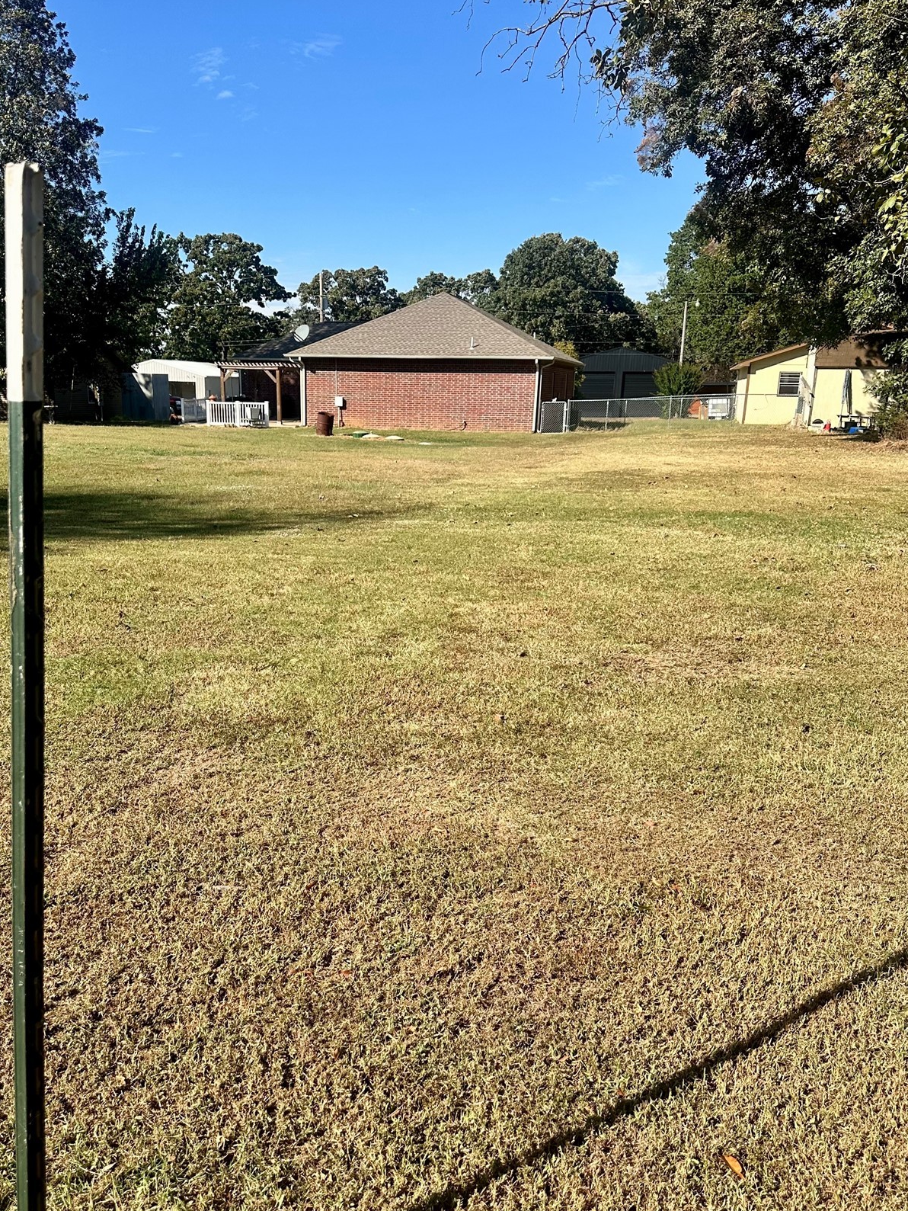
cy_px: 704
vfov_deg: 61.3
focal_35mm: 29
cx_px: 395
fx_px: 1014
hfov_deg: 48.1
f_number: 1.78
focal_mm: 6.86
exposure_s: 1/3717
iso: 80
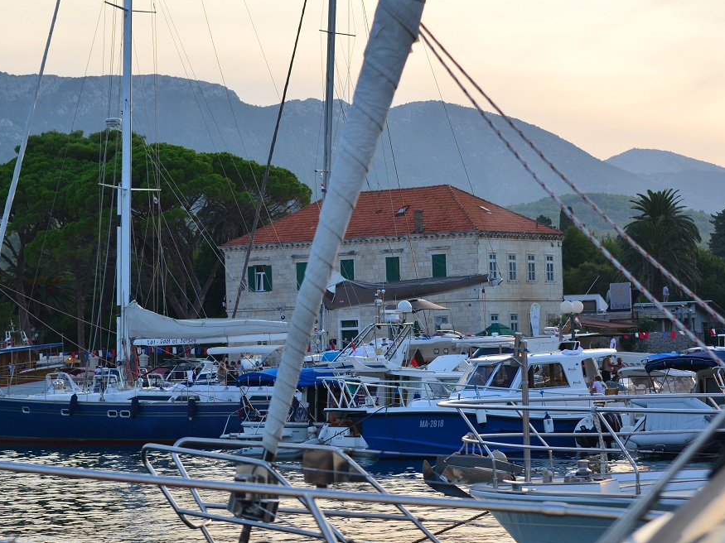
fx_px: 2408
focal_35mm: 115
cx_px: 362
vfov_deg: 12.9
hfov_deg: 17.1
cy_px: 271
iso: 400
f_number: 5.6
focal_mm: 70
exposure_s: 1/500
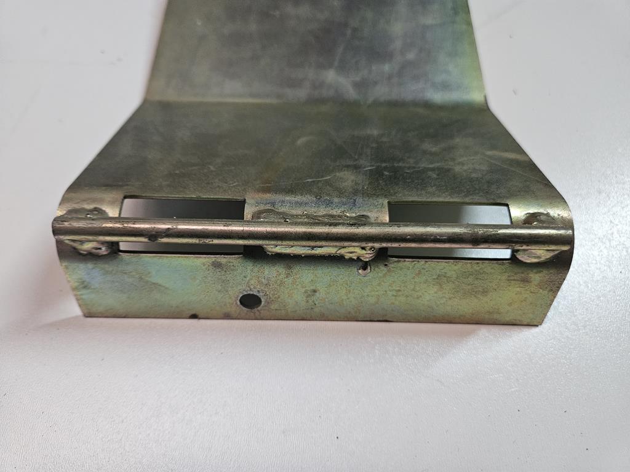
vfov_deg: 58.9
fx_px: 419
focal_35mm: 23
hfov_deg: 73.9
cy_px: 236
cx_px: 315
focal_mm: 5.4
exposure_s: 1/142
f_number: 1.8
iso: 640
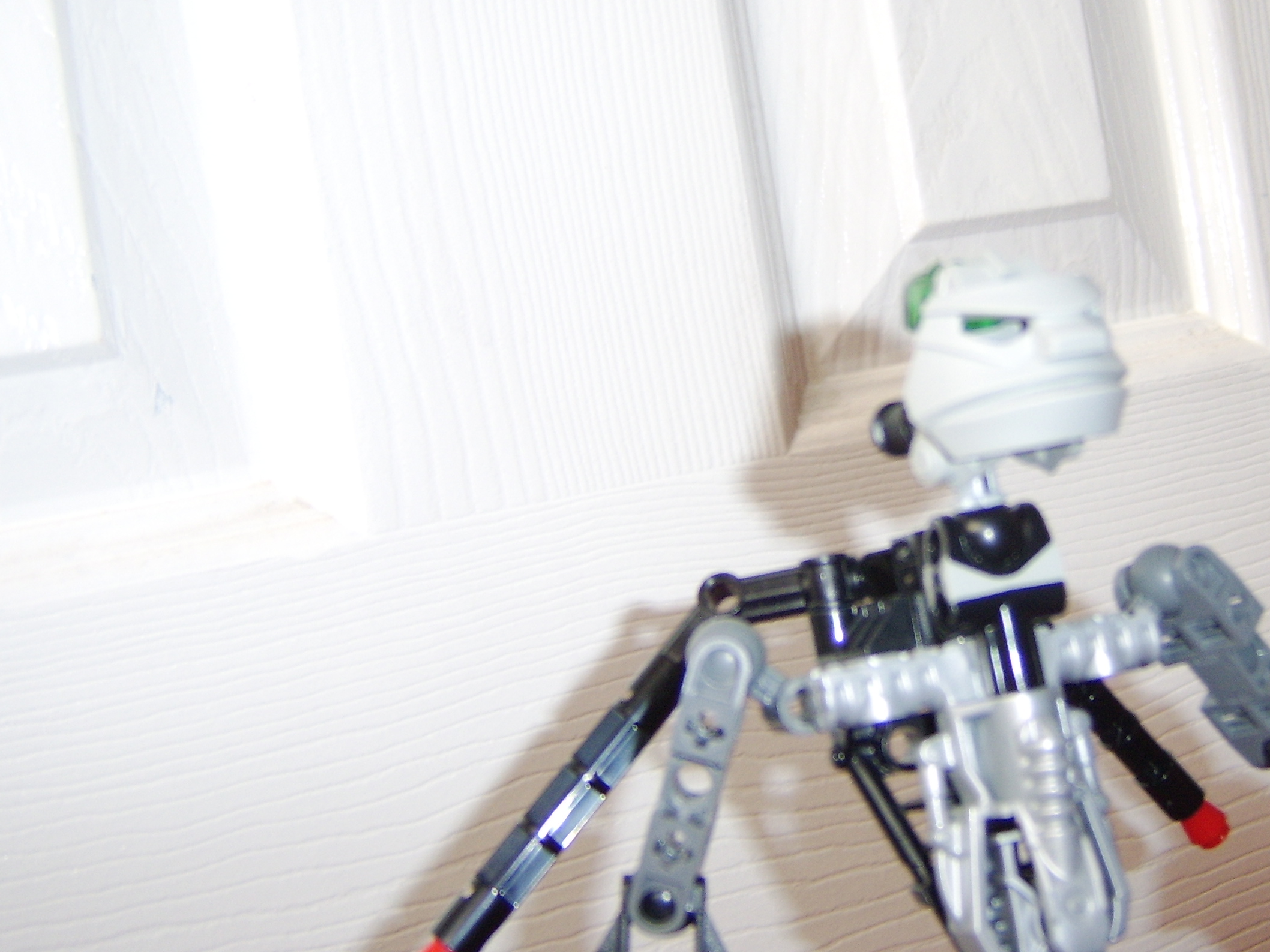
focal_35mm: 45
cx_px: 822
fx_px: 1651
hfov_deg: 41.7
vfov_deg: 31.8
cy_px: 295
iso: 141
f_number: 2.7
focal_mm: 8.13
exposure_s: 1/30
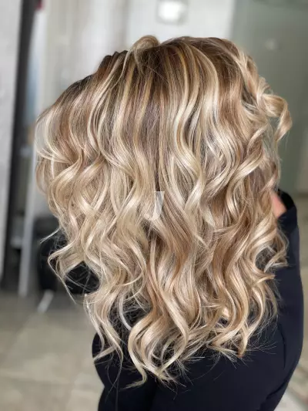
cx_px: 154
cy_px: 206
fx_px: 617
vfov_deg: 36.8
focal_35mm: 52
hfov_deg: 28.0
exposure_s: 1/122
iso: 100
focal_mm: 6
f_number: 2
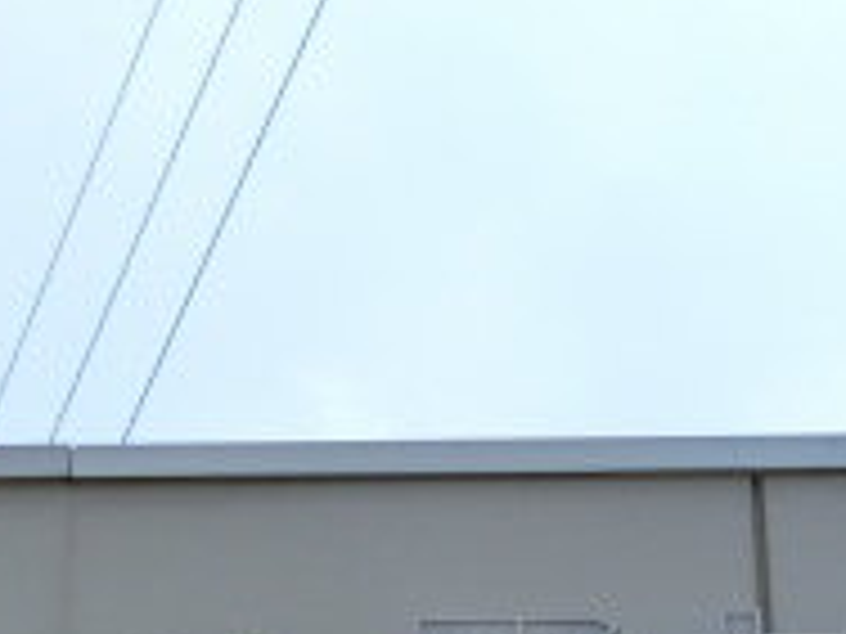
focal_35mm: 133
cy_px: 737
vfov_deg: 11.0
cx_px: 441
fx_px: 3250
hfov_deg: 14.8
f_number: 4.1
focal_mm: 6.9
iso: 80
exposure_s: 1/800
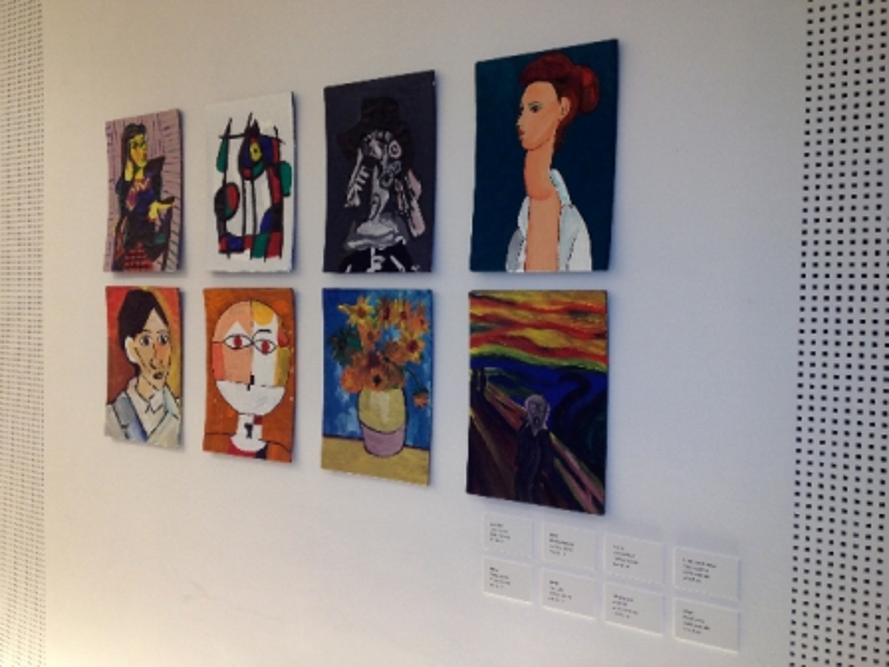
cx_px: 444
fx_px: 899
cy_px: 334
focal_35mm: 35
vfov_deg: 40.7
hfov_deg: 52.6
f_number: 2.4
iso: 50
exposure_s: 1/25
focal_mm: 4.28
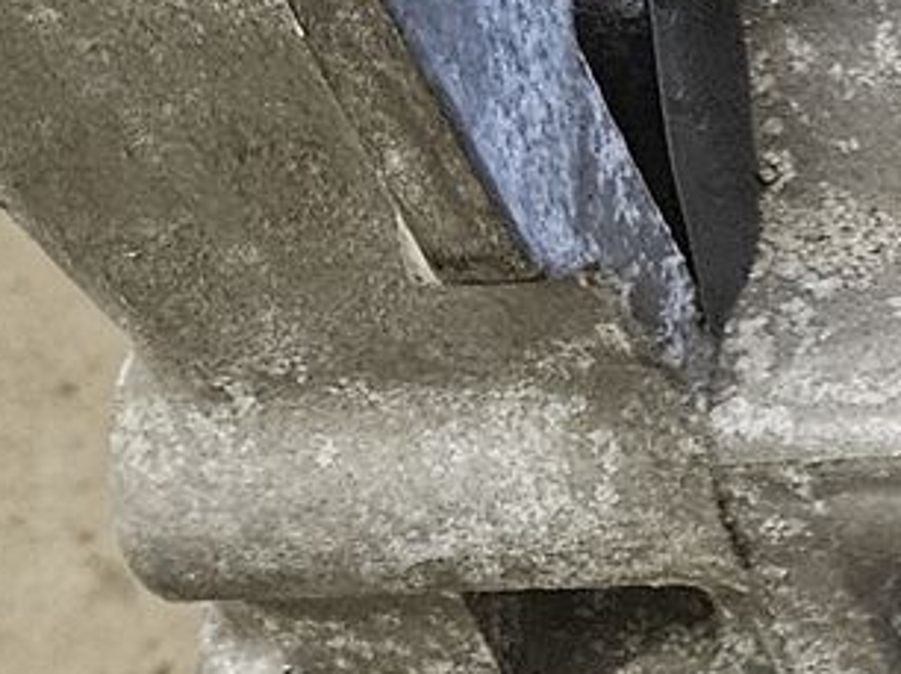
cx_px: 2244
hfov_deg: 10.7
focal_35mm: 154
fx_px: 4005
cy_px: 241
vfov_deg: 9.6
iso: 800
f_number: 1.8
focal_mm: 5.4
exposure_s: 1/100
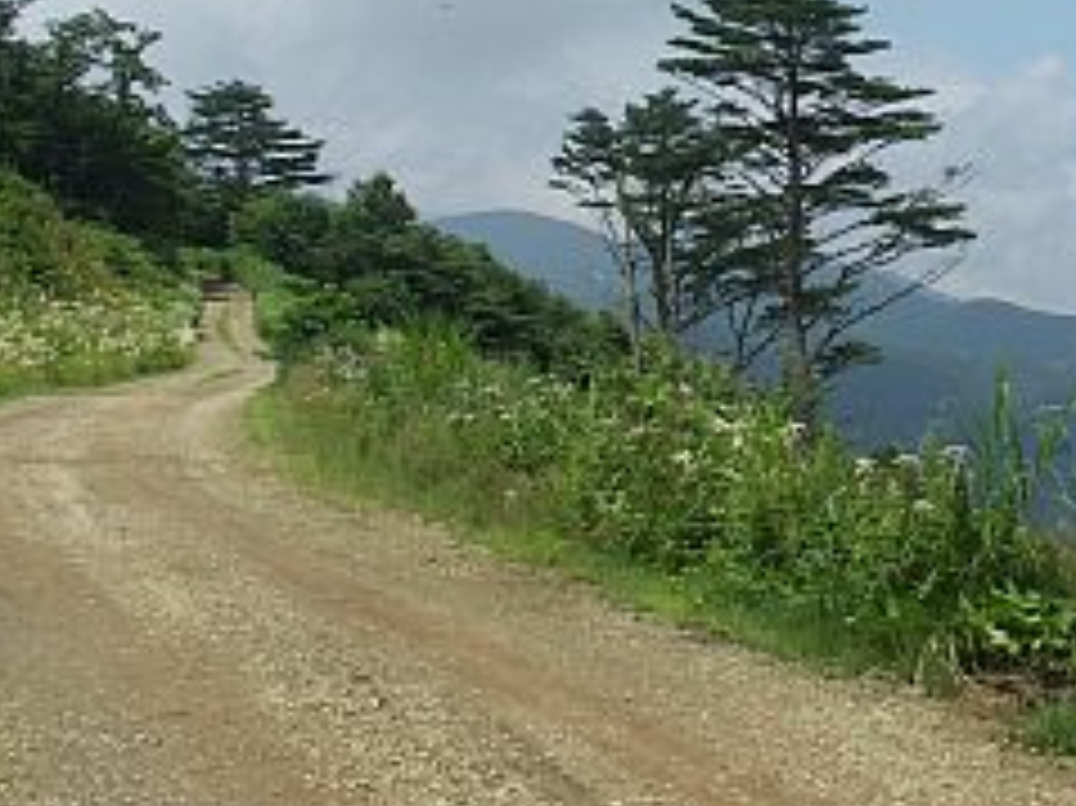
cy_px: 77
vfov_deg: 19.3
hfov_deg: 25.1
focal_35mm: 75
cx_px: 995
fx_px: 2330
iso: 50
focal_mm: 7.2
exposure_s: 1/320
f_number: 6.3
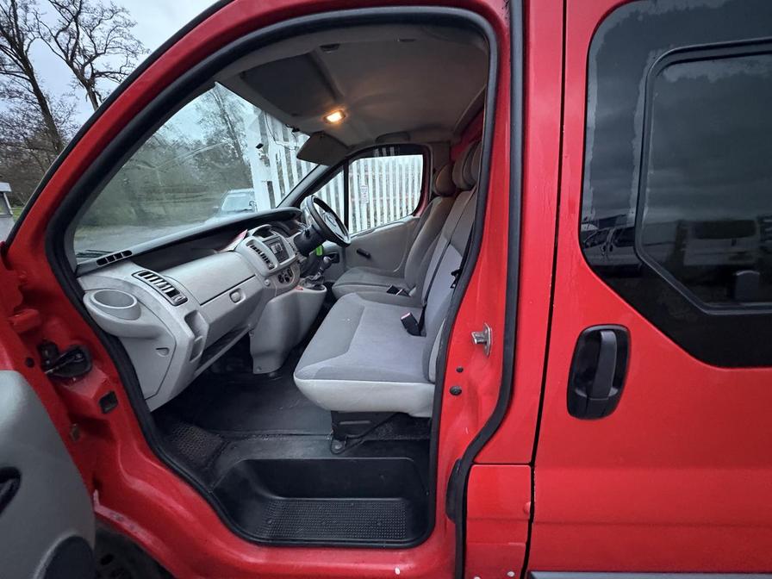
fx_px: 312
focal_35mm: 14
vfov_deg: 85.7
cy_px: 290
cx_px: 386
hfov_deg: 102.1
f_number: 2.2
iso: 1000
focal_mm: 2.22
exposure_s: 1/31
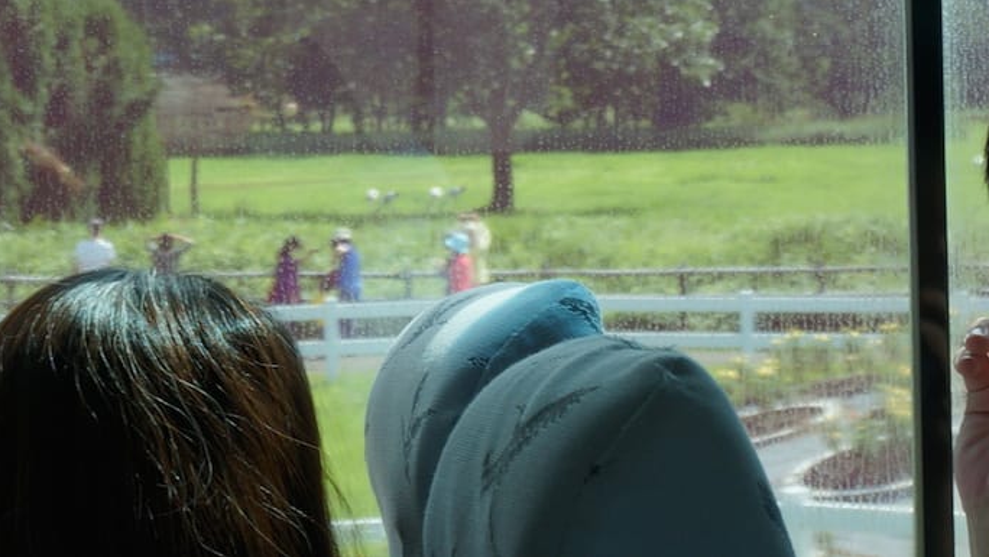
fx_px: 1301
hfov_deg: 41.6
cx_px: 457
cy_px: 175
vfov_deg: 24.0
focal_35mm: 50
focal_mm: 27
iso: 100
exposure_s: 1/125
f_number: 8
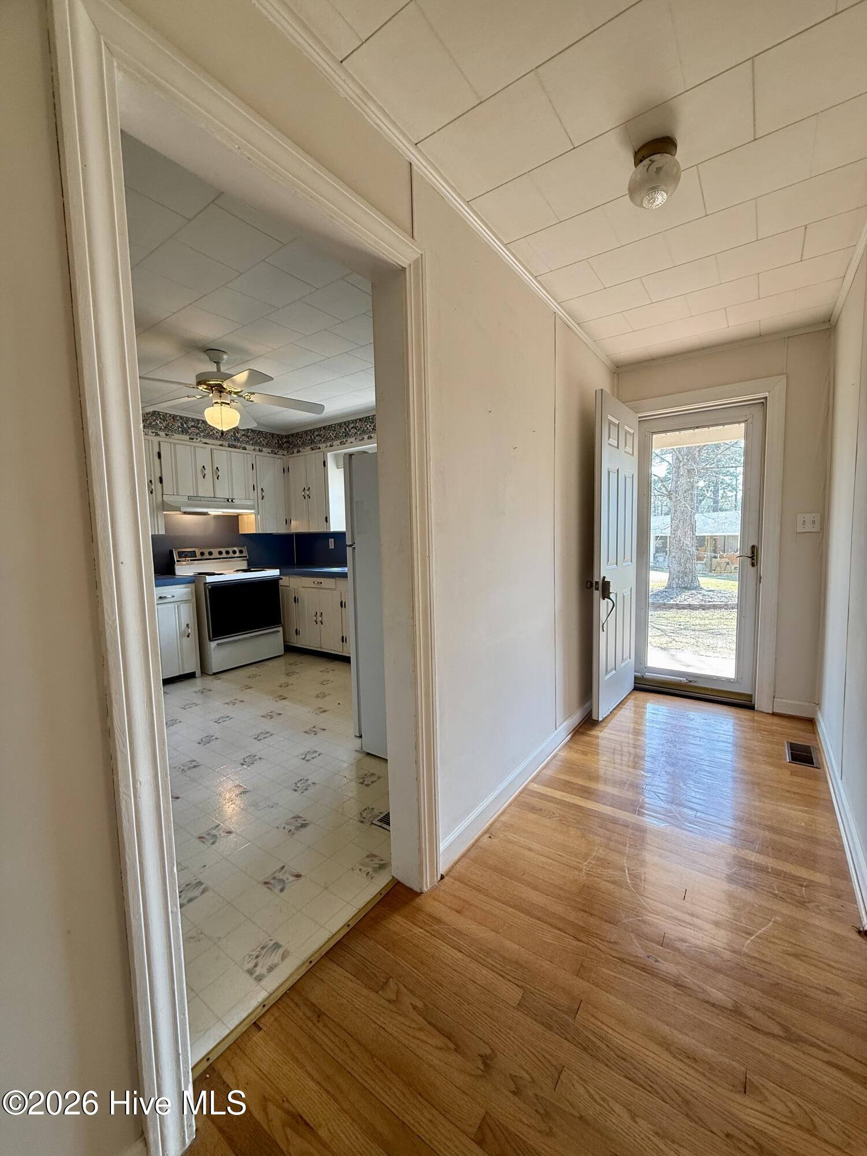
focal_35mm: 14
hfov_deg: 85.7
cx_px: 434
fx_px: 468
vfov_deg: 102.1
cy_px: 578
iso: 125
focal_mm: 2.22
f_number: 2.2
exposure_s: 1/120
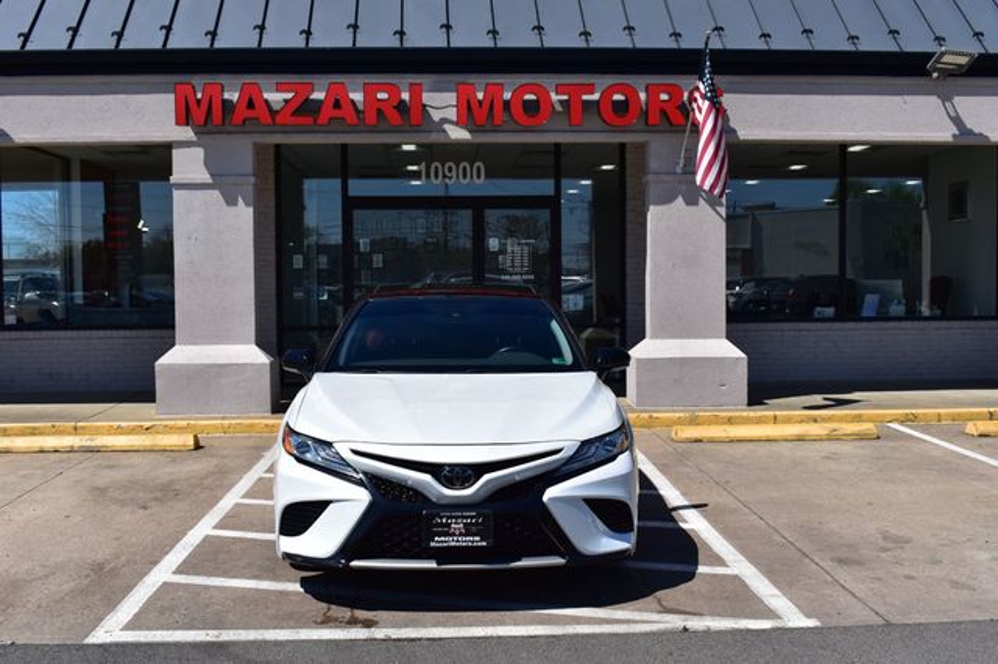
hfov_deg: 51.3
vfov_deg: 35.5
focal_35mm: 38
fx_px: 1039
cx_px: 499
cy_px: 332
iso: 220
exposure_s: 1/500
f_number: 11
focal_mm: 25
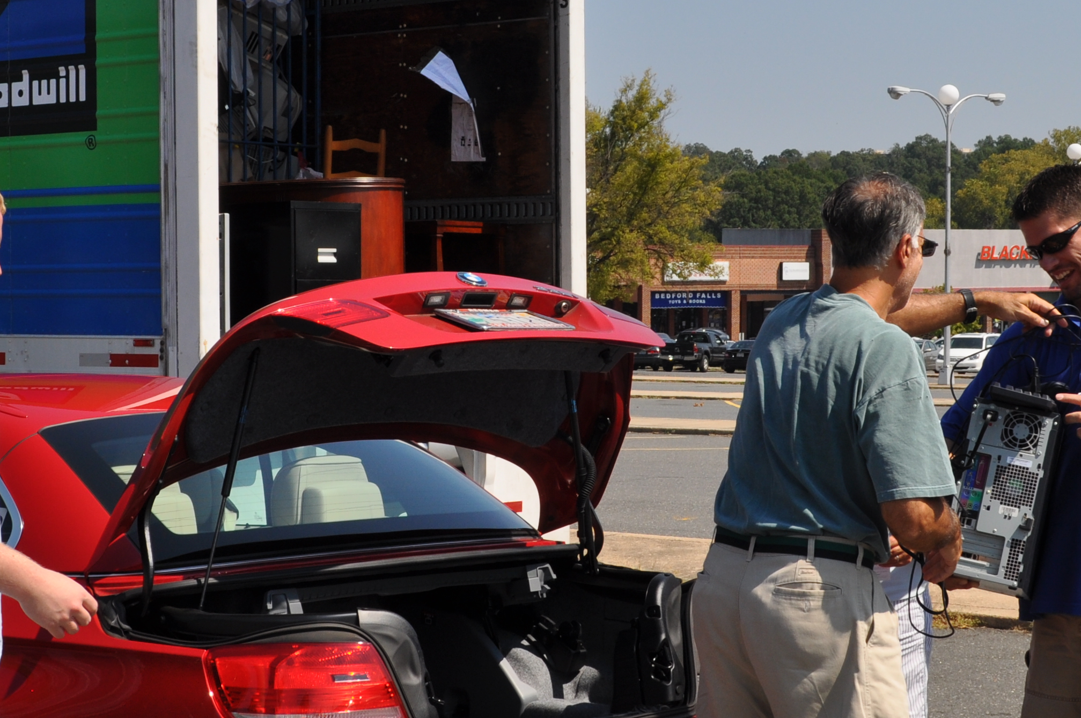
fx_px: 2489
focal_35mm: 83
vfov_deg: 16.4
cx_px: 528
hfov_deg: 24.5
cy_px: 302
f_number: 9
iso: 200
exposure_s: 1/320
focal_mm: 26
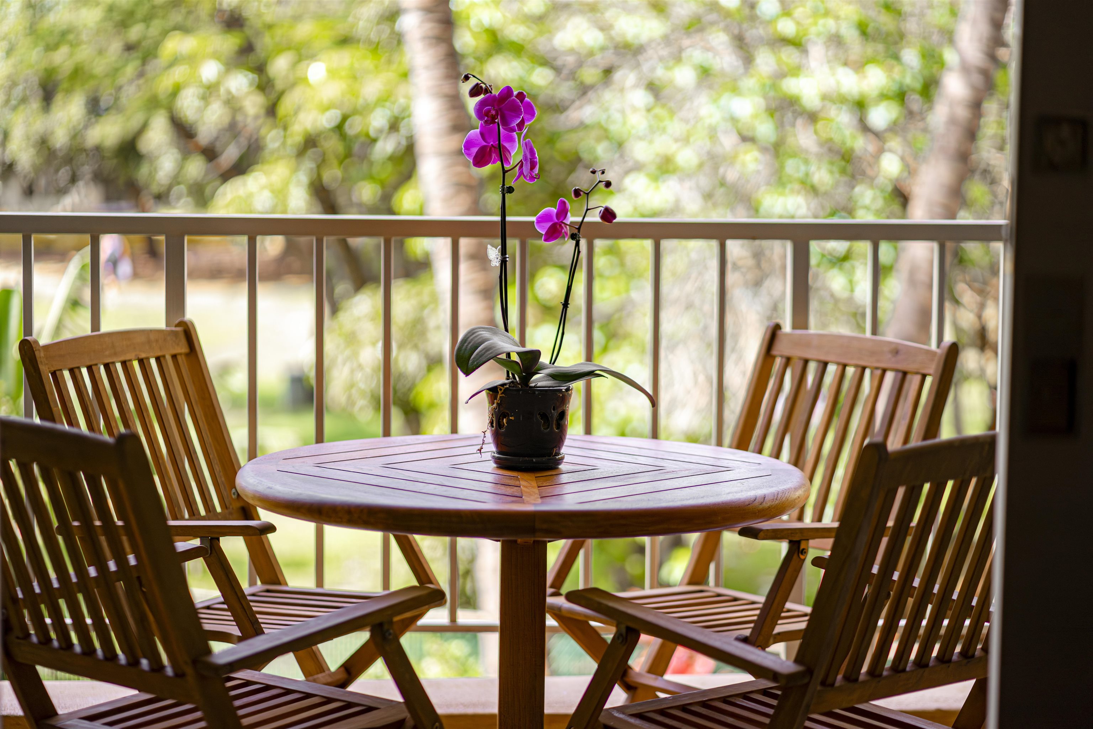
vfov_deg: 16.1
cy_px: 364
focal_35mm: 85
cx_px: 546
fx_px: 2580
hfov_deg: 23.9
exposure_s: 1/500
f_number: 1.8
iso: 500
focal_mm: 85
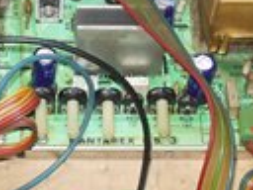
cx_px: 83
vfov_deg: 8.5
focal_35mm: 175
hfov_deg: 11.3
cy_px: 111
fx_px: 1279
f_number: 4
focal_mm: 8.9
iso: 200
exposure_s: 1/60
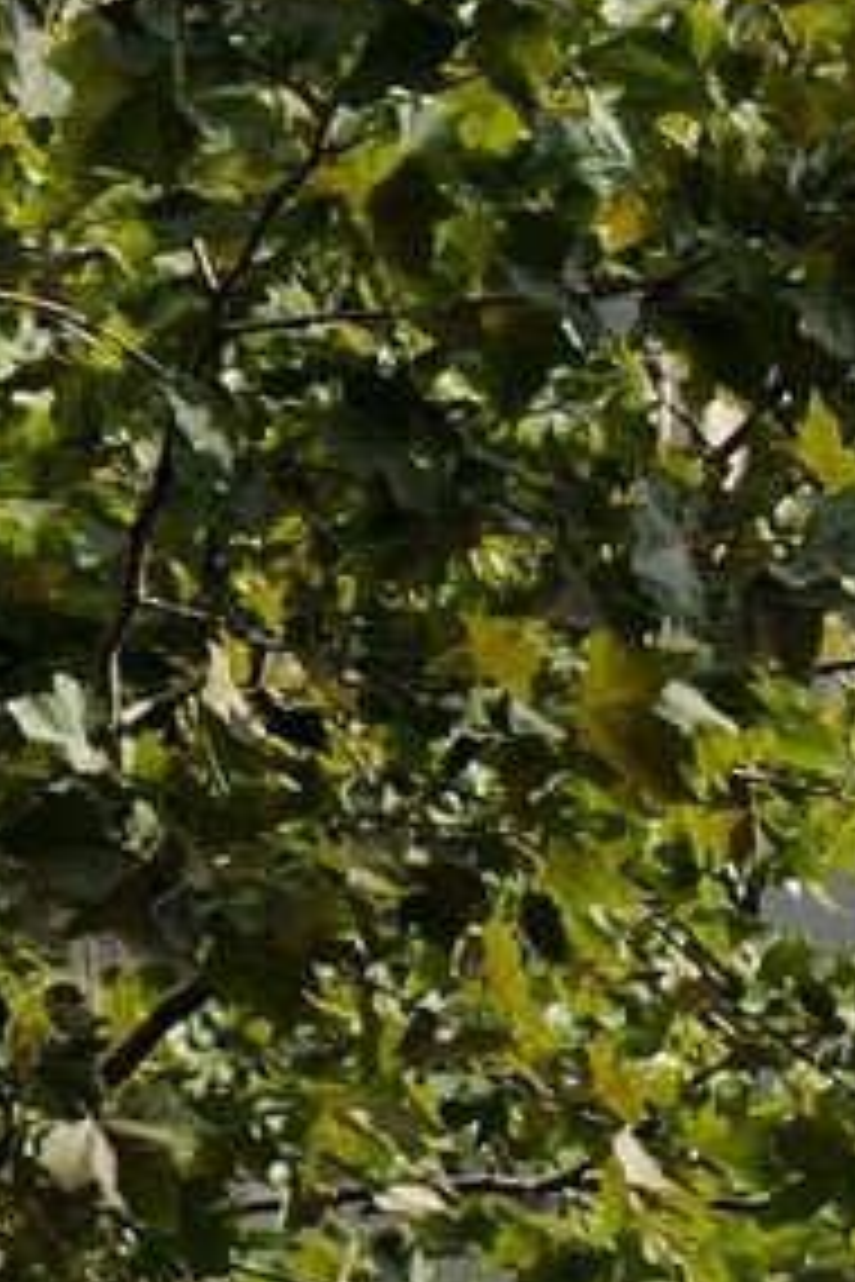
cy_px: 436
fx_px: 14000
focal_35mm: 393
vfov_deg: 5.2
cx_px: 2376
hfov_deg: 3.4
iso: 200
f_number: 10
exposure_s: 1/200
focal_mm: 70
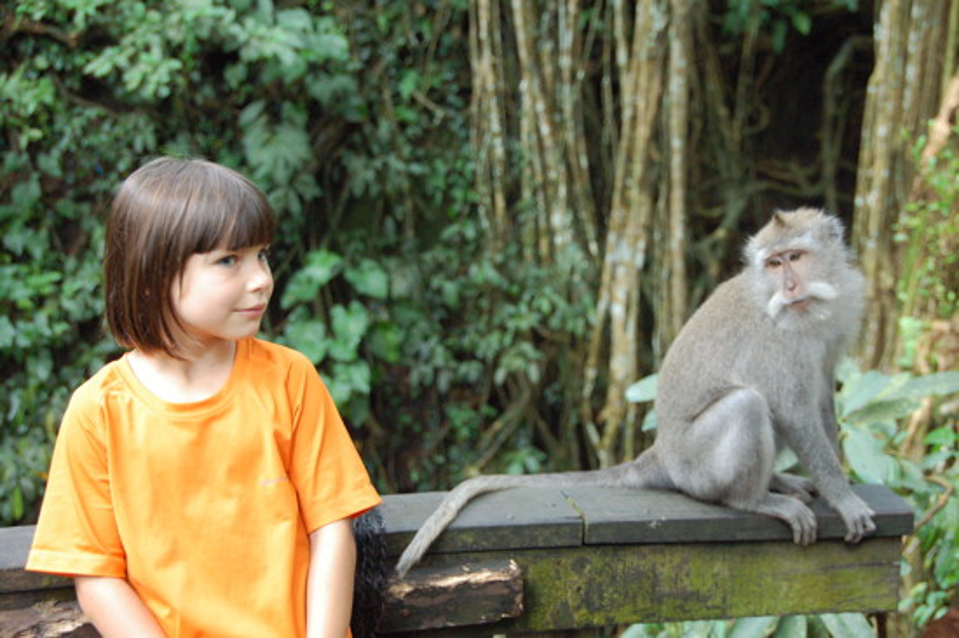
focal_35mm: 66
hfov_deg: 30.5
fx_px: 1757
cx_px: 480
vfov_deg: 20.6
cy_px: 319
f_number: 4.8
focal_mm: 44
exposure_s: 1/40
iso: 1600
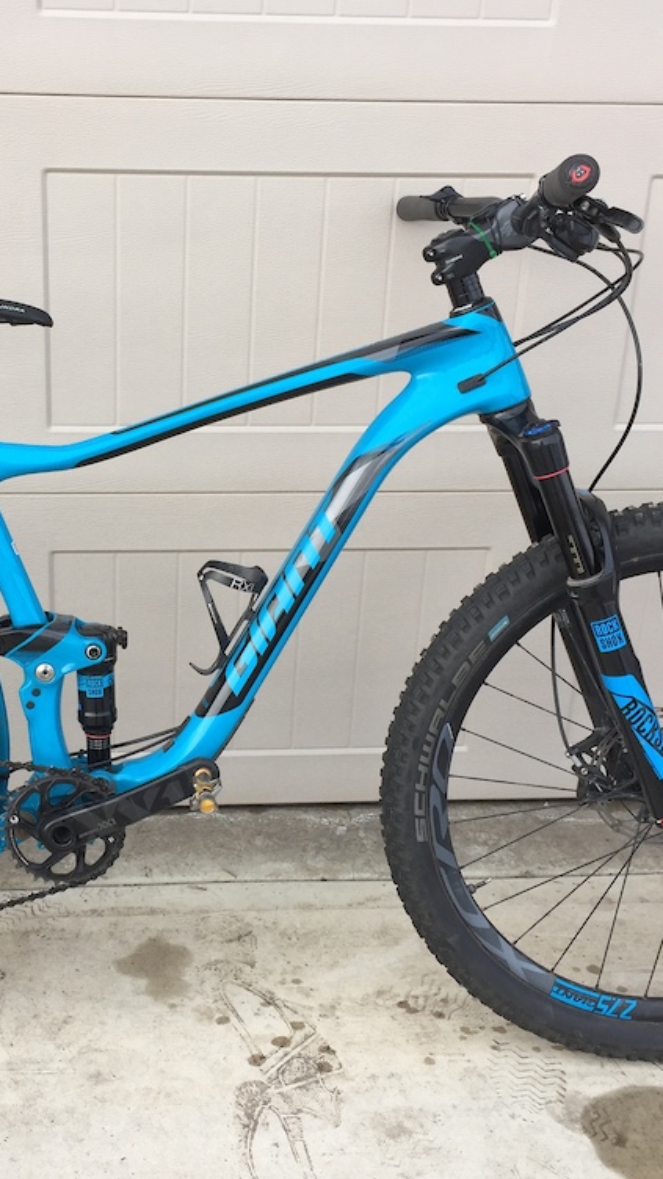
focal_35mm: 43
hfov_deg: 27.4
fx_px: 1344
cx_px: 188
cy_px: 580
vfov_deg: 47.4
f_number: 2.2
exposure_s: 1/775
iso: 32
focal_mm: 4.15
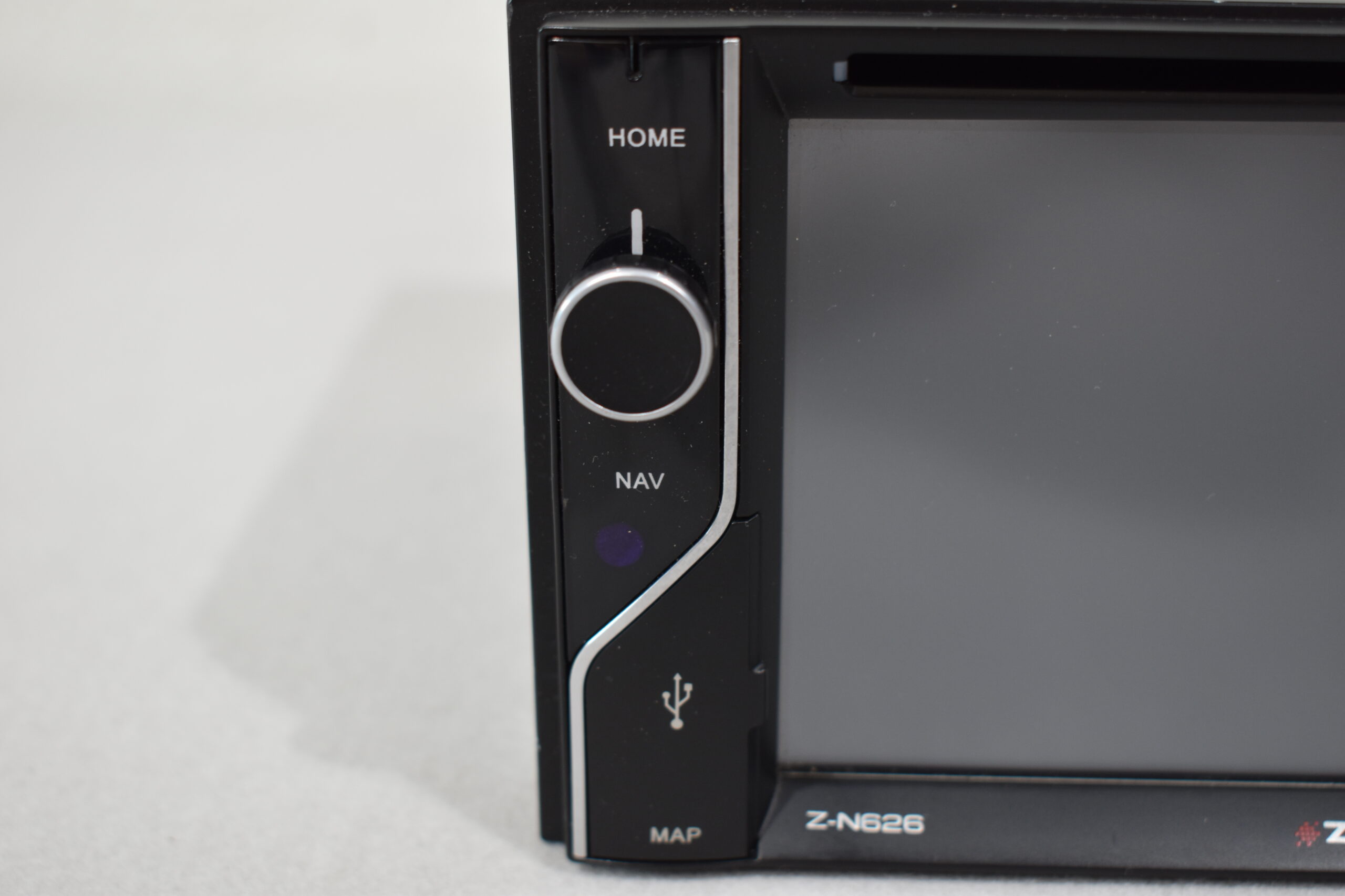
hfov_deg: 37.8
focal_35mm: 52
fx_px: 1961
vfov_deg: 25.8
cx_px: 672
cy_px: 448
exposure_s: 1/60
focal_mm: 35
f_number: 5.6
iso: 450
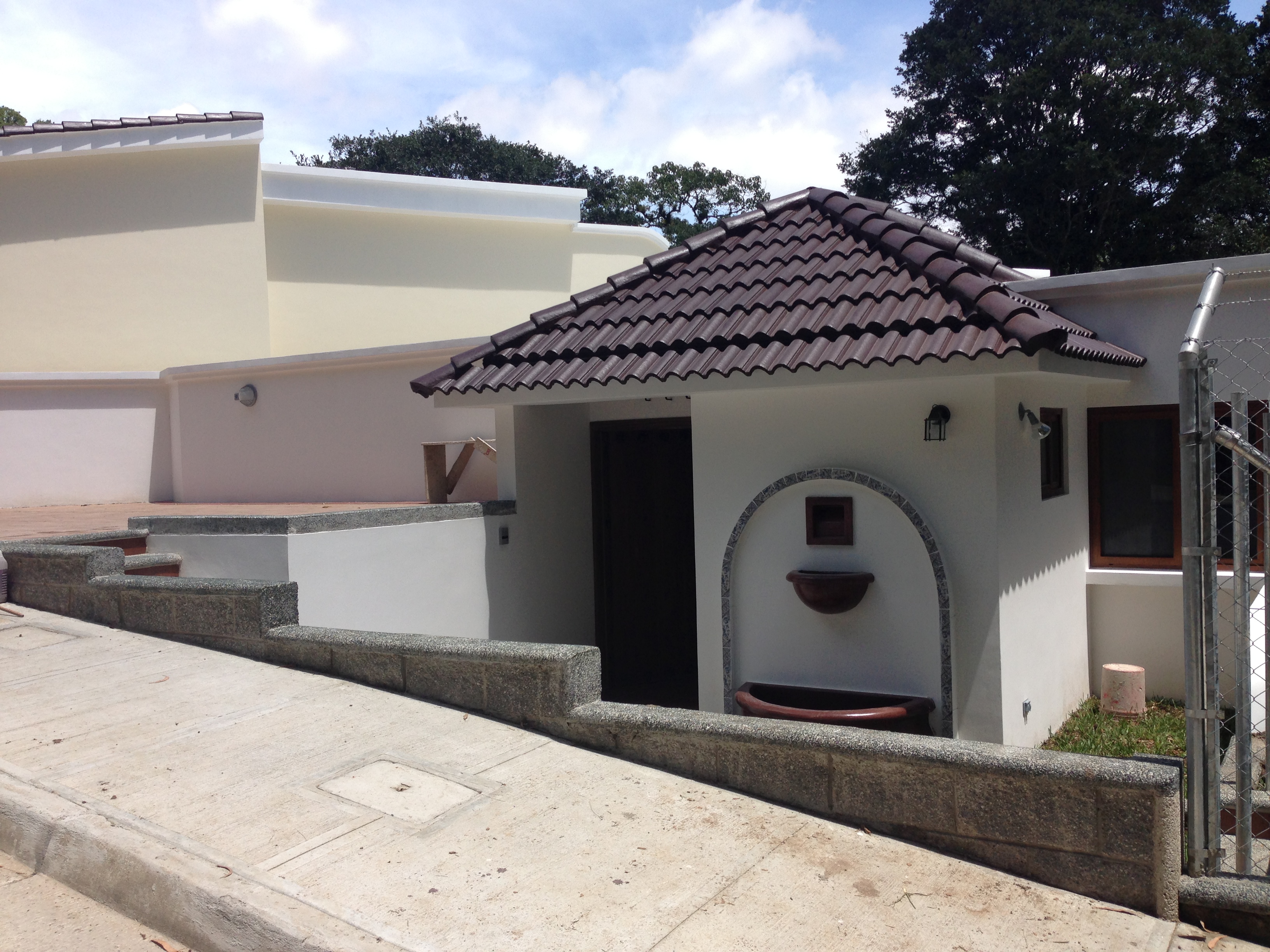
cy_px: 476
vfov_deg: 42.9
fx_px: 1211
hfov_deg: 55.4
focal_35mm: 33
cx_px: 635
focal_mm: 4.13
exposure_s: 1/1043
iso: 50
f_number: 2.4
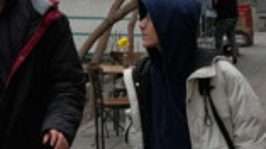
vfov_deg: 8.4
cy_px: 119
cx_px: 286
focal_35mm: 144
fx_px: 1015
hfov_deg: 14.6
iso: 2000
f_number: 5.6
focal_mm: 24
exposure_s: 1/1250
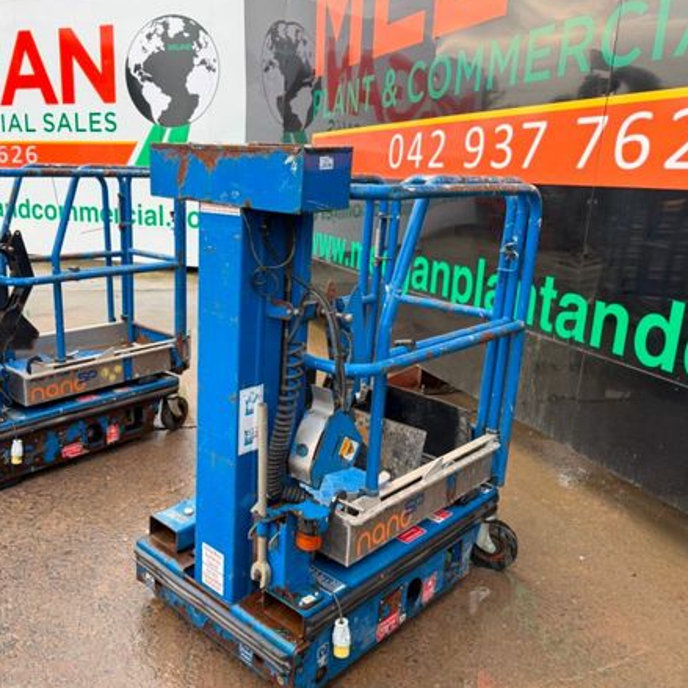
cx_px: 235
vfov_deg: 55.6
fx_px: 652
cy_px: 343
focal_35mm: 29
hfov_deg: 54.6
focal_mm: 6.76
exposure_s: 1/124
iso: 125
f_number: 1.78
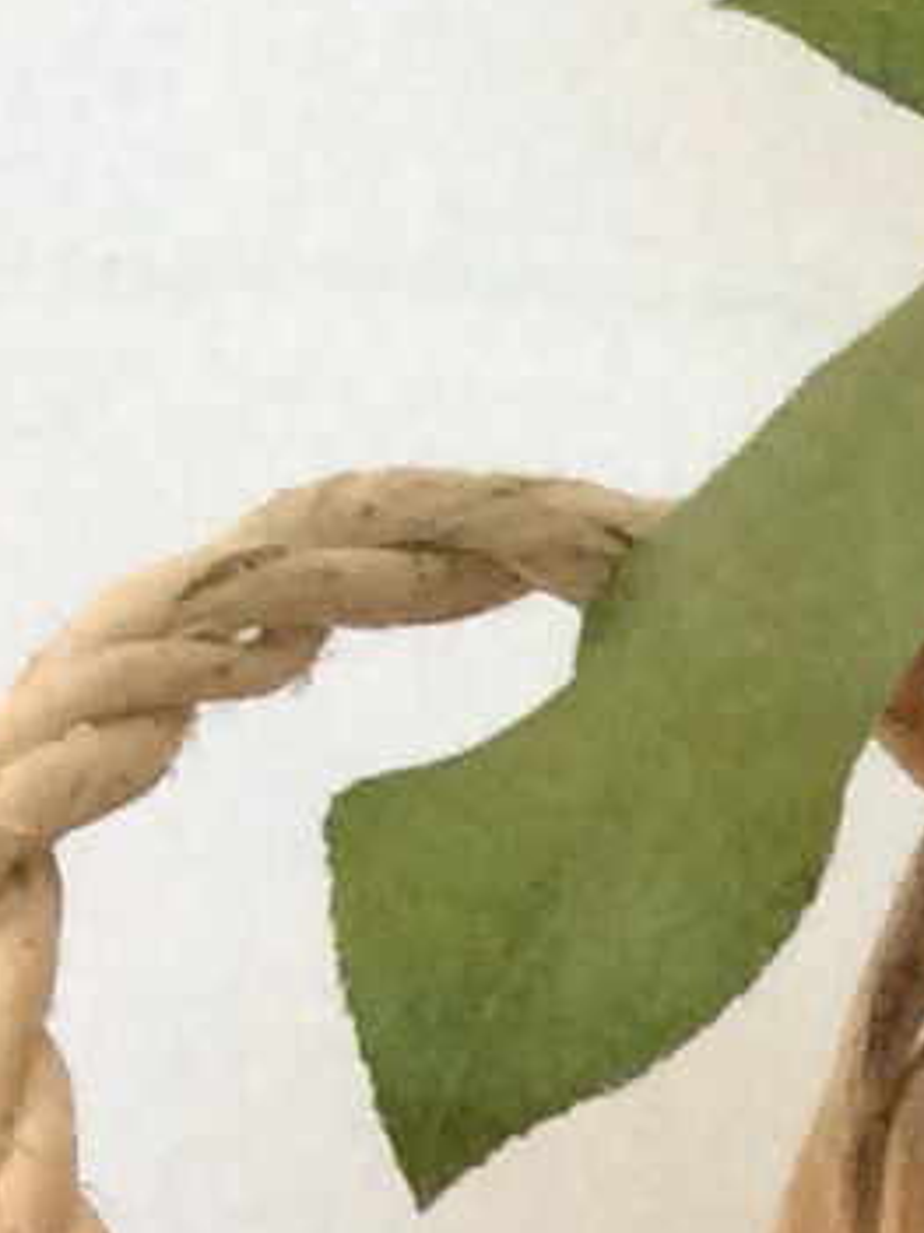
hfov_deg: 5.7
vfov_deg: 8.1
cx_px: 3134
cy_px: 2174
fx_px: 8404
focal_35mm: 236
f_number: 2.4
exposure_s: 1/25
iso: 125
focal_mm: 3.3
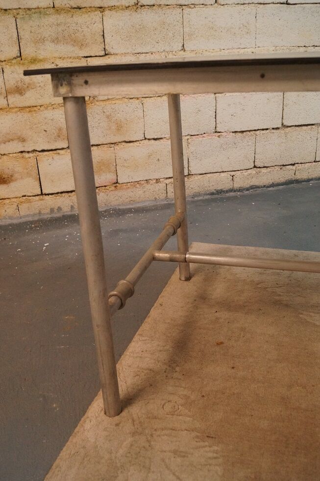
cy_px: 240
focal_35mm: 33
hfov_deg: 39.9
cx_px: 160
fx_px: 441
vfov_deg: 57.3
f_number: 4.5
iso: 1600
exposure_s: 1/80
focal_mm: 22
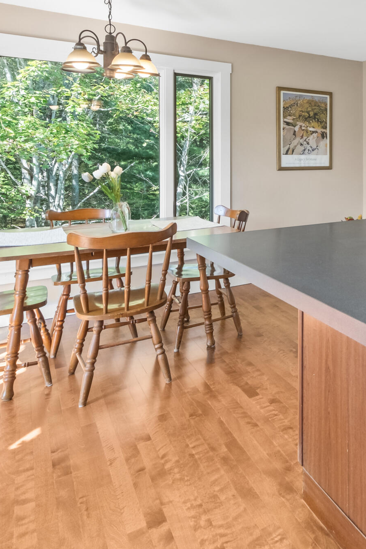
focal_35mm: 29
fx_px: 442
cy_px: 155
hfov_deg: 38.9
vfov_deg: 61.0
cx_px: 379
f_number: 8
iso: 500
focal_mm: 8.7
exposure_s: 1/5
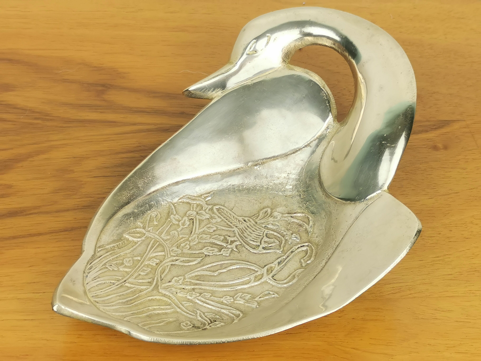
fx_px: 1195
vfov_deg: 17.2
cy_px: 180
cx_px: 240
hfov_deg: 22.8
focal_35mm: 86
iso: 50
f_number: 1.8
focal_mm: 5.58
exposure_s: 1/218
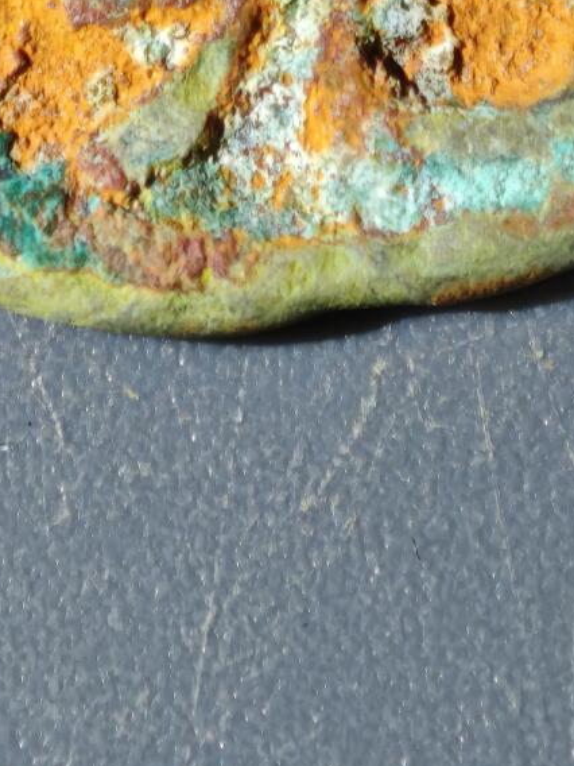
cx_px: 263
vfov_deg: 5.8
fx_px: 7429
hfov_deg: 4.4
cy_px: -440
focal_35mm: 336
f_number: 2
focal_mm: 9
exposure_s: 1/100
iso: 320
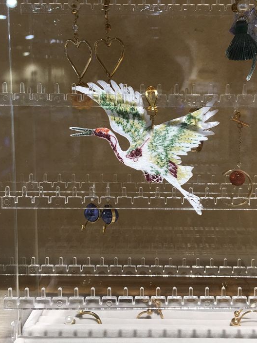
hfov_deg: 35.8
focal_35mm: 40
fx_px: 396
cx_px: 156
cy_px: 155
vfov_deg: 46.7
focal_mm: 4.15
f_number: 2.2
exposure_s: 1/30
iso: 32
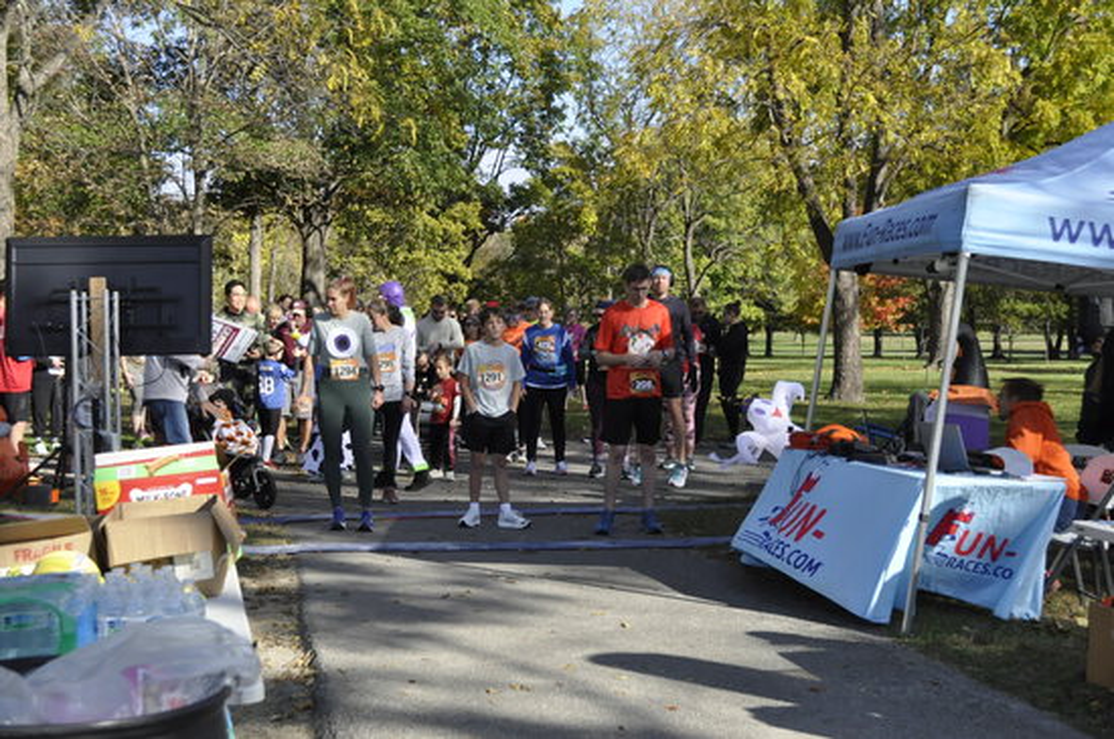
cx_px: 557
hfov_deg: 38.9
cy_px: 370
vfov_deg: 26.4
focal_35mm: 51
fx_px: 1576
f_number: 7.1
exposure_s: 1/2000
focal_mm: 34
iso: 1000
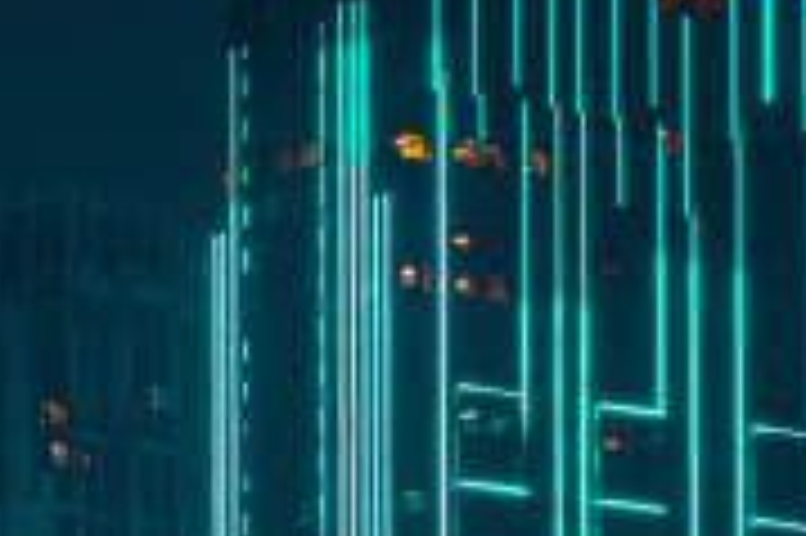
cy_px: 1031
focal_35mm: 389
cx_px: -937
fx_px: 8701
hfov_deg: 5.2
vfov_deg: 3.5
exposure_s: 13
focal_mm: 58
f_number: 18
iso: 64
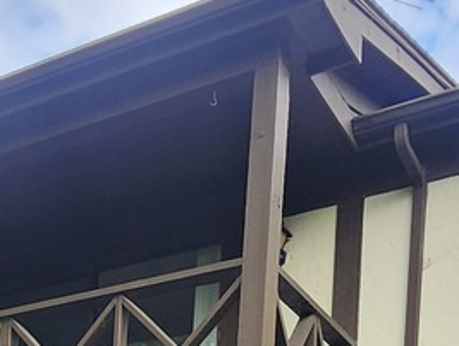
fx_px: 929
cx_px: 125
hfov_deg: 27.4
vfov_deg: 16.4
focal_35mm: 70
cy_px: 678
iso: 50
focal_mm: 2.2
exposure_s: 1/263
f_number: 2.2
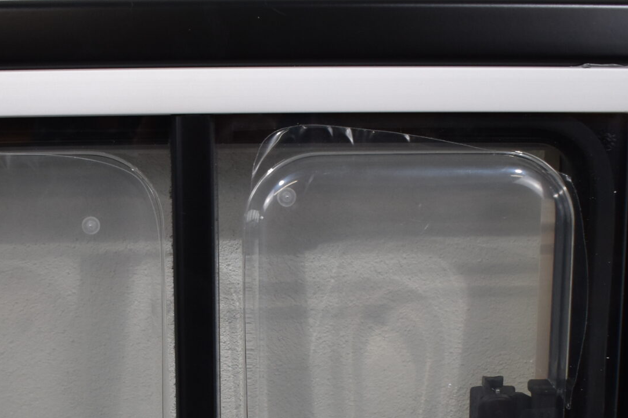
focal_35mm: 71
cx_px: 221
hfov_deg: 28.3
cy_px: 409
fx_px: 1238
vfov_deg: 18.7
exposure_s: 1/250
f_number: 3.5
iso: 640
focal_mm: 20
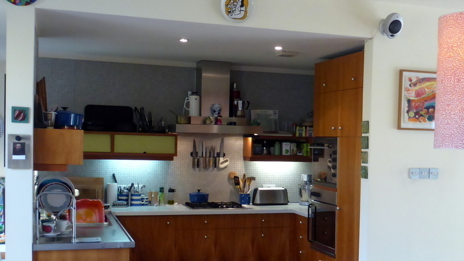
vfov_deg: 23.8
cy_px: 177
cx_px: 293
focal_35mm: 50
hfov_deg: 41.0
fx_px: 615
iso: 400
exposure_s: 1/40
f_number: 3.7
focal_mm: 6.1
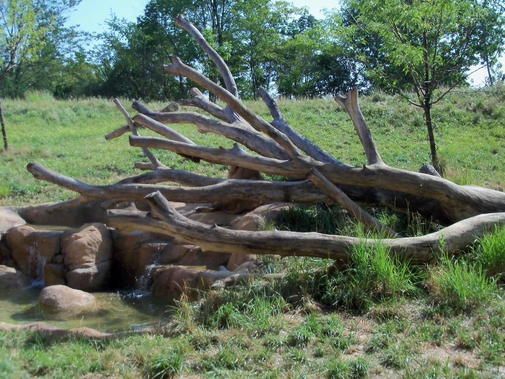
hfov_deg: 40.3
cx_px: 218
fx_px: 686
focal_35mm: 47
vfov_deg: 30.9
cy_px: 190
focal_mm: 6.3
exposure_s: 1/500
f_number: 3
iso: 80
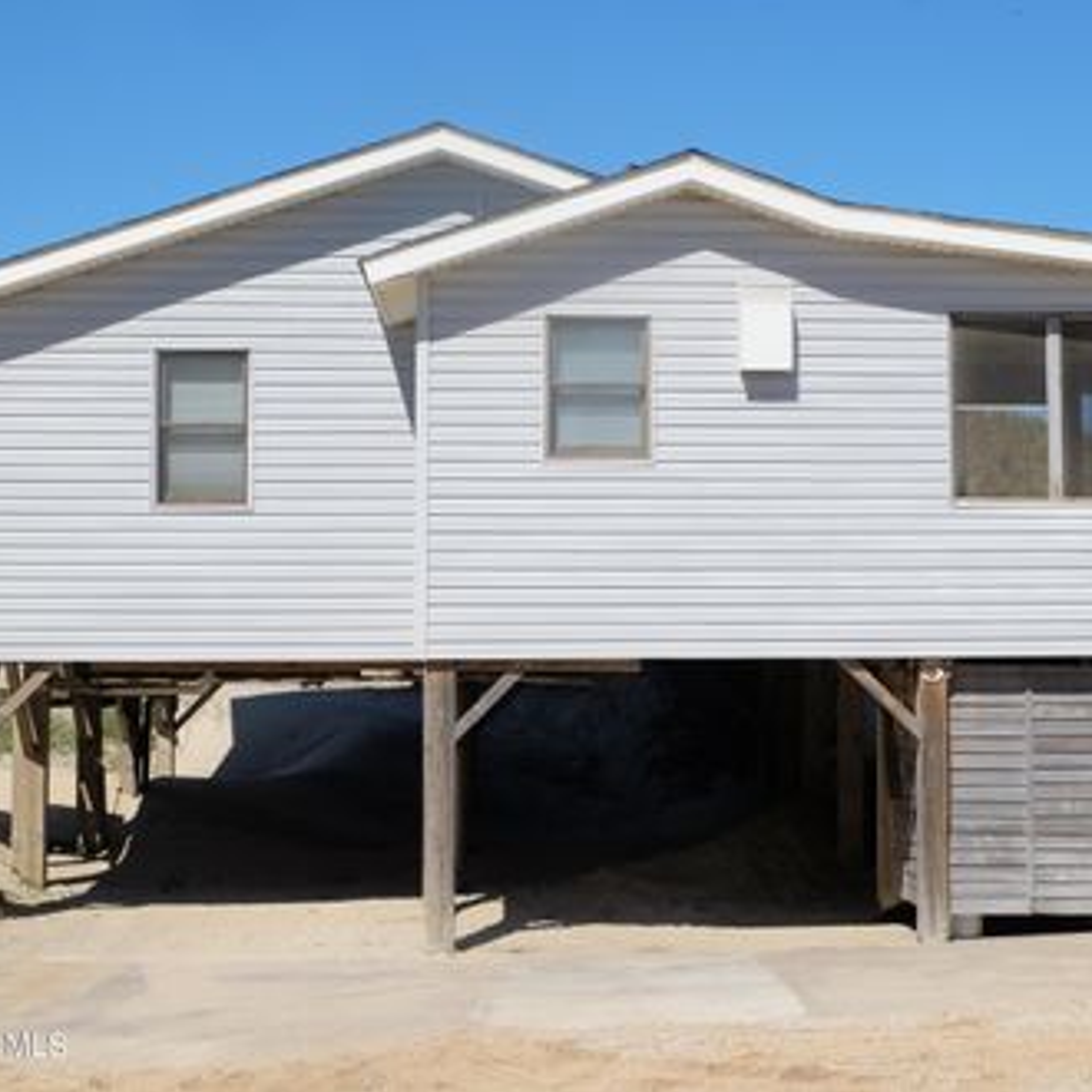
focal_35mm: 63
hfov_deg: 27.2
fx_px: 2248
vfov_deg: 27.3
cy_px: 544
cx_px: 659
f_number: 13
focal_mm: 32.5
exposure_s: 1/400
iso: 400
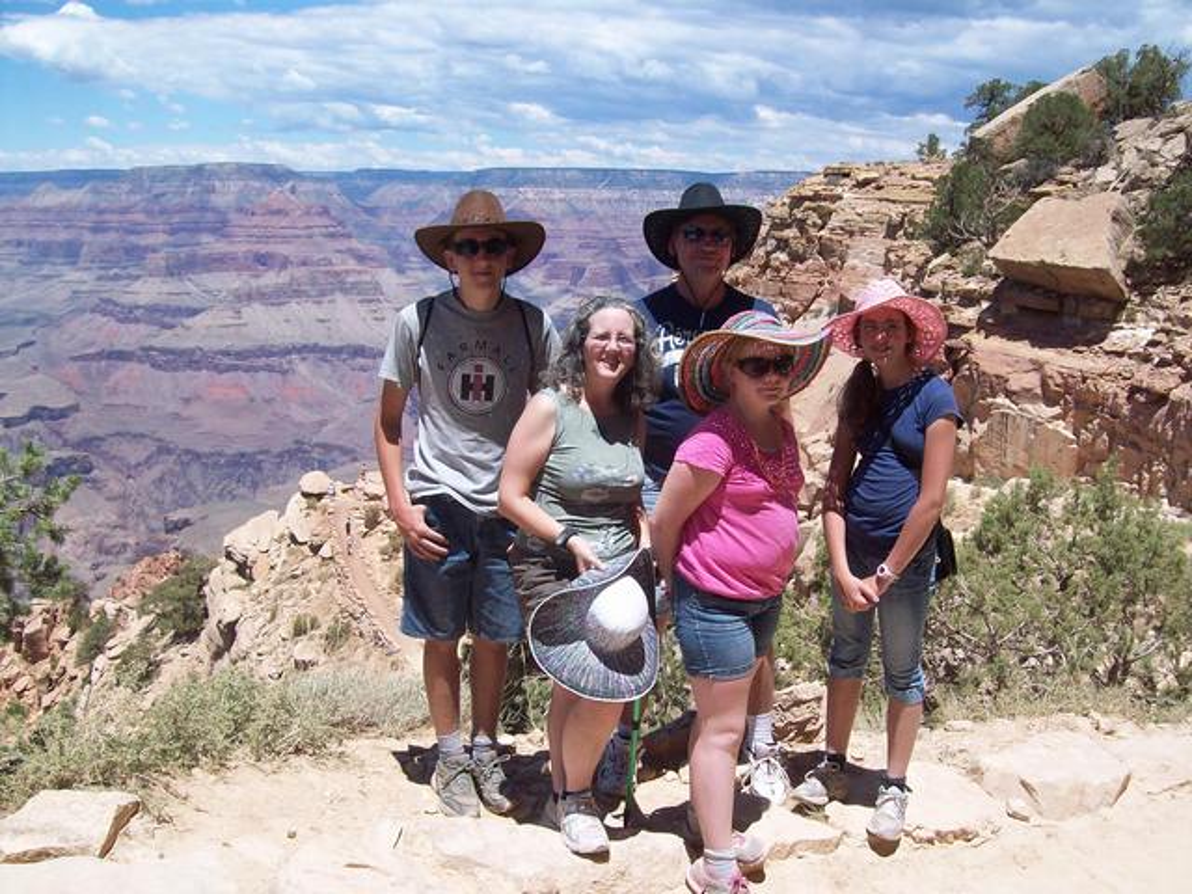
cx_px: 596
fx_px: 1240
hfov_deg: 51.4
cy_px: 447
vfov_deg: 39.7
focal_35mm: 36
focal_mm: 6
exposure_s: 1/536
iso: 80
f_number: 4.8
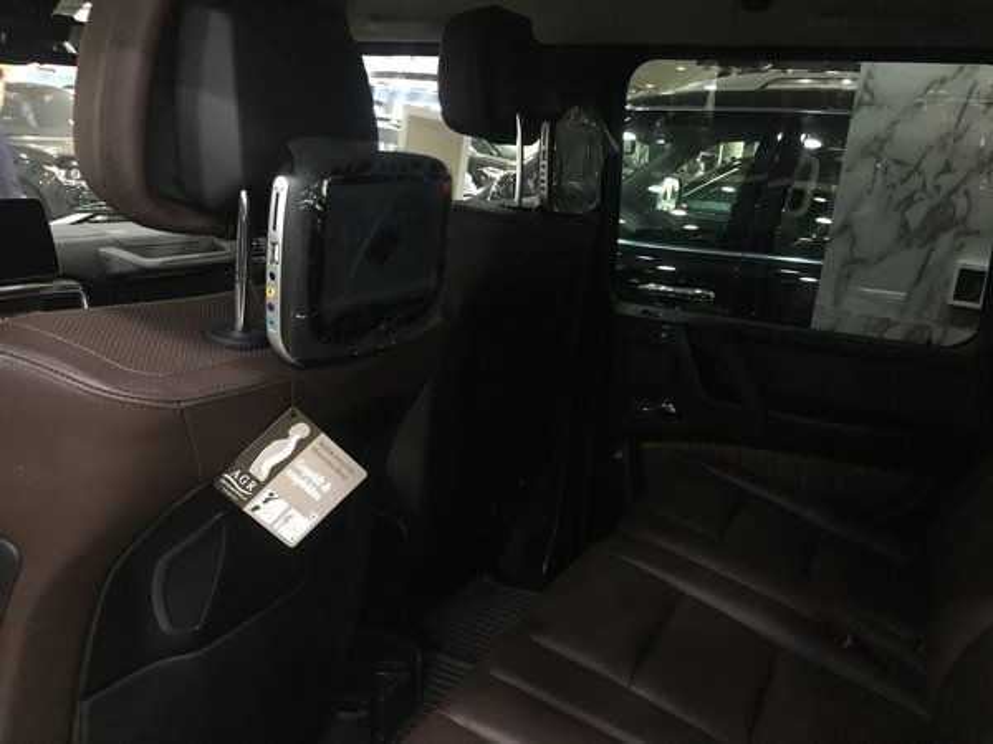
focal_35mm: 29
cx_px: 496
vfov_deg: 48.2
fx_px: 832
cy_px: 372
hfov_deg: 61.7
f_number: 2.2
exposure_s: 1/17
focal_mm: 4.15
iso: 320
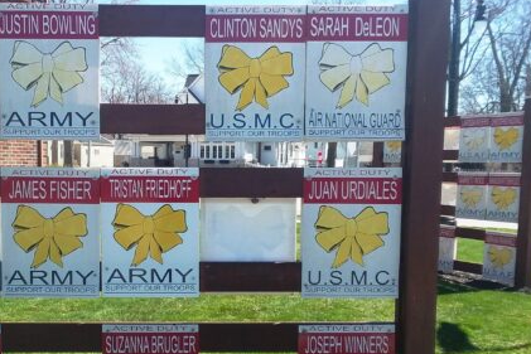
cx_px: 175
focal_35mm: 43
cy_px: 224
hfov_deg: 44.7
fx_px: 634
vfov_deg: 31.1
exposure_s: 1/741
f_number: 1.9
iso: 40
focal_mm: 2.47
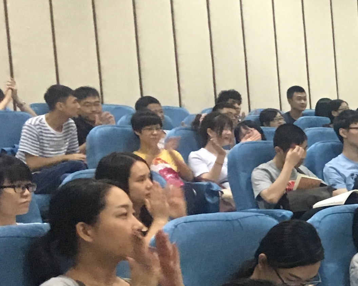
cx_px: 656
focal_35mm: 108
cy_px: 278
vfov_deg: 14.1
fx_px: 1144
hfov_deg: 15.2
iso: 200
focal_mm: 4.15
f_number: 2.2
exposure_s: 1/17
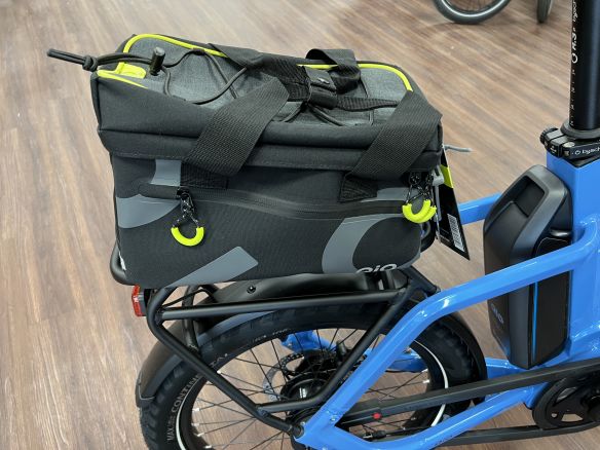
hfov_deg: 67.3
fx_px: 451
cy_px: 225
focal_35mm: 26
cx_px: 300
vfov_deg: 53.1
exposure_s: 1/50
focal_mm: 5.7
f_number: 1.5
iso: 200
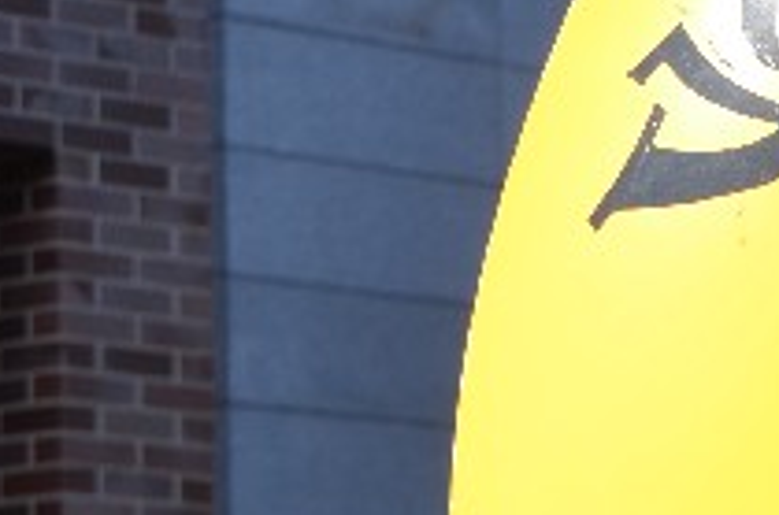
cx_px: 983
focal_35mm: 263
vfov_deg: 5.2
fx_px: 5678
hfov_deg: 7.8
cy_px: 800
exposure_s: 1/200
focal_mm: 36
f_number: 10
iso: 100
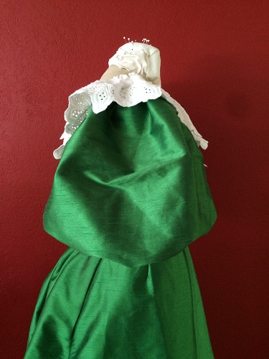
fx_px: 300
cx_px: 134
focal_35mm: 29
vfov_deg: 61.7
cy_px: 180
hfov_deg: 48.2
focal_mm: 4.15
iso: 250
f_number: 2.2
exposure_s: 1/30
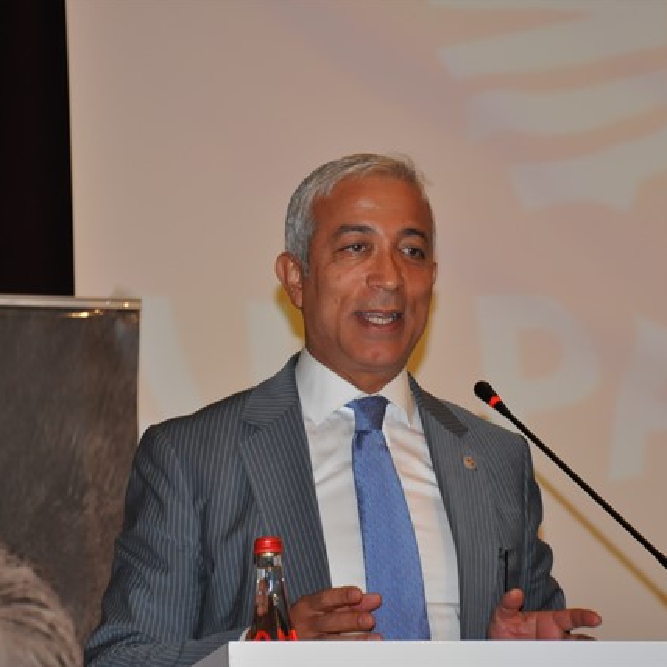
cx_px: 362
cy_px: 334
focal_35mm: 178
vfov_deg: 9.8
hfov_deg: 9.8
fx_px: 3880
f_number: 5.6
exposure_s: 1/60
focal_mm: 92
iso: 800
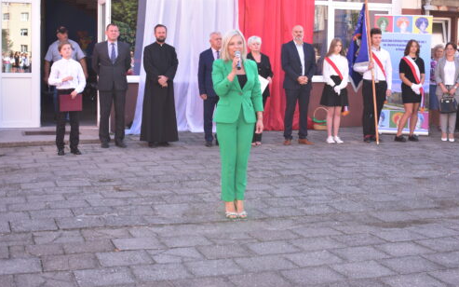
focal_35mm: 57
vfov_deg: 22.8
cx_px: 243
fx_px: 709
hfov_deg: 35.9
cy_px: 105
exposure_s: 1/200
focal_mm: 29
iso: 250
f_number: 4.5
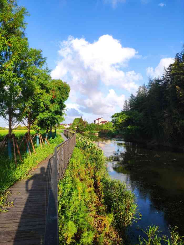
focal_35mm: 21
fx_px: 149
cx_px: 92
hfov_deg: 63.5
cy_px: 122
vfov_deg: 79.0
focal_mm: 4.22
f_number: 1.8
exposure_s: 1/1429
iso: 100
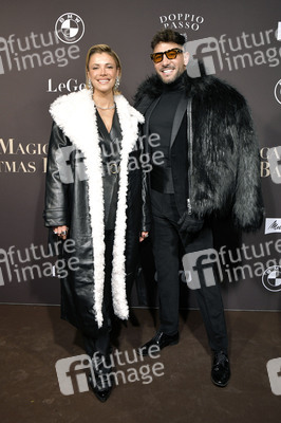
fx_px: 328
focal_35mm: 28
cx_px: 140
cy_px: 212
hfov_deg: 46.3
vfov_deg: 65.5
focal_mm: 28
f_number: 8
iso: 1600
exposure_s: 1/200
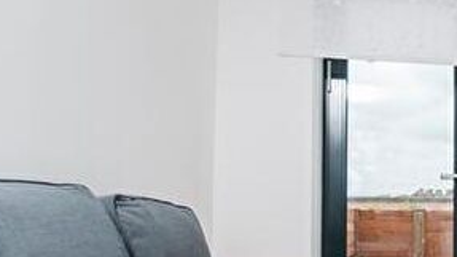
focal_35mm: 46
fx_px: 557
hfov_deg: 35.9
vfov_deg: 25.5
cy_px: 199
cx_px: 533
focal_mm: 12
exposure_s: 1/80
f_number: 8
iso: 200
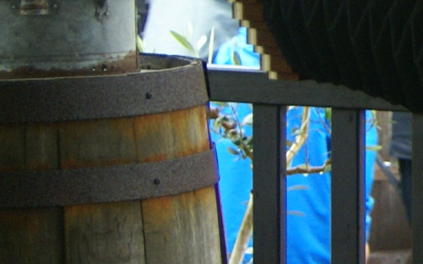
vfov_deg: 4.8
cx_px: 1042
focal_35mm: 273
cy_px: -155
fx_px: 3143
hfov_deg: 7.2
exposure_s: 1/60
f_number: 4.5
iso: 250
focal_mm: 35
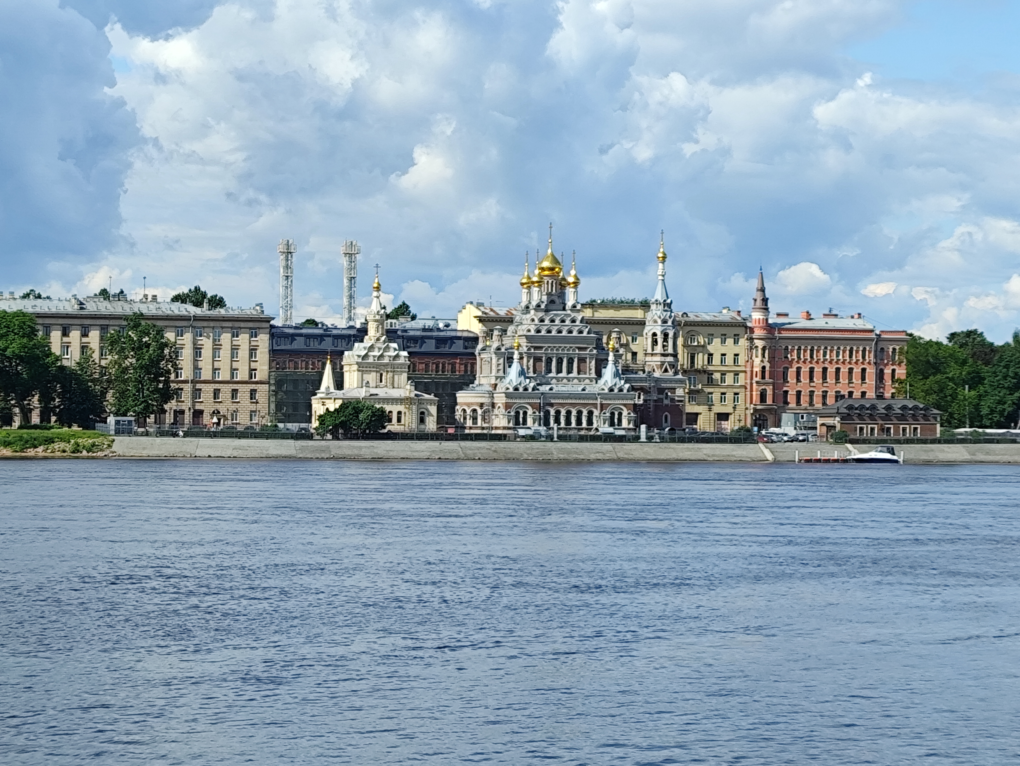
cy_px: 383
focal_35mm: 100
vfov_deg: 14.8
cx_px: 510
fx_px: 2948
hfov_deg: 19.6
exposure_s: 1/783
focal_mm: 4.71
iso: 50
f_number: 1.79
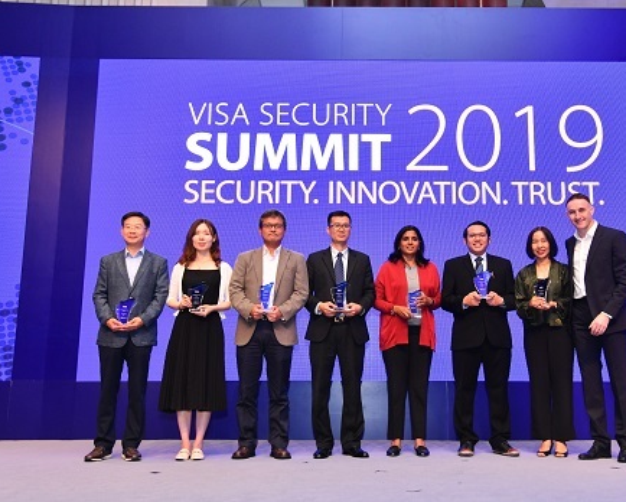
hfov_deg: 47.7
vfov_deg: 39.2
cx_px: 366
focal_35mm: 38
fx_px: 705
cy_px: 239
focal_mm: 32
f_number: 5
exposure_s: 1/160
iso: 2000
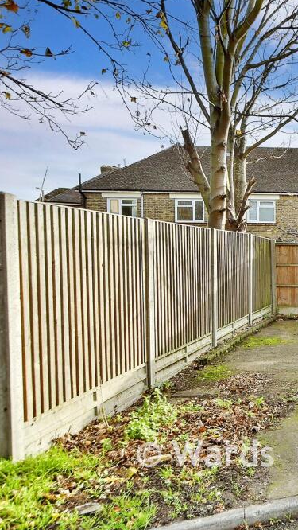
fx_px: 407
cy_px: 268
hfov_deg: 30.4
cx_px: 401
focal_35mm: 29
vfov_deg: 66.1
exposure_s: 1/200
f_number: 7.1
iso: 500
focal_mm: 12
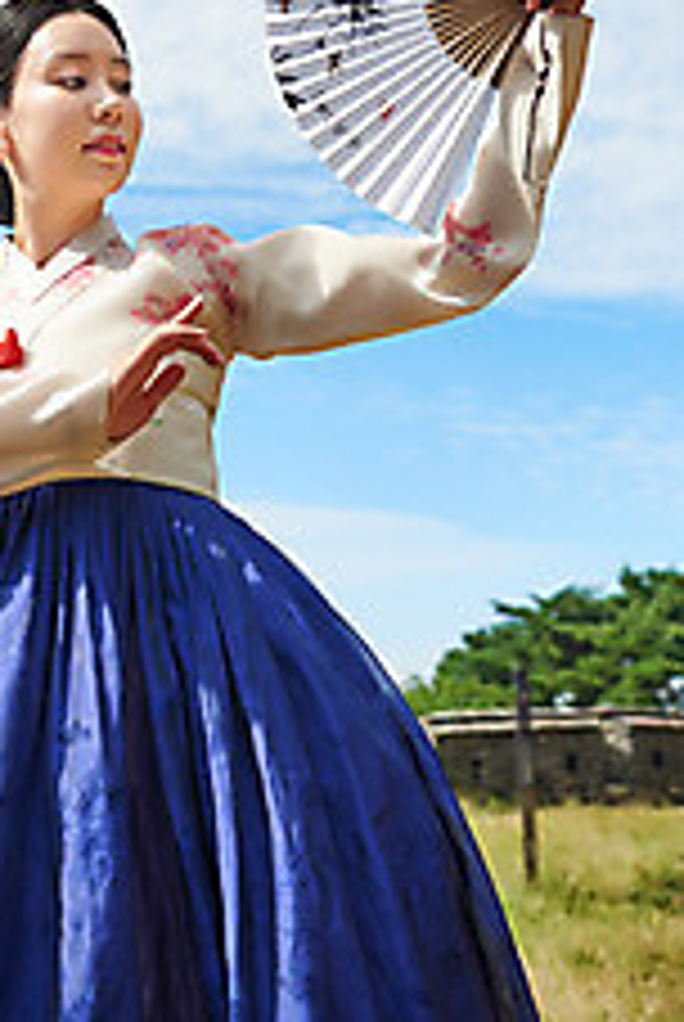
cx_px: 191
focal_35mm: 51
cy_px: 239
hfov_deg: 26.3
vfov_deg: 37.7
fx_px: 1449
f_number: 2.8
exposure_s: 1/5000
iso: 160
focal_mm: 29
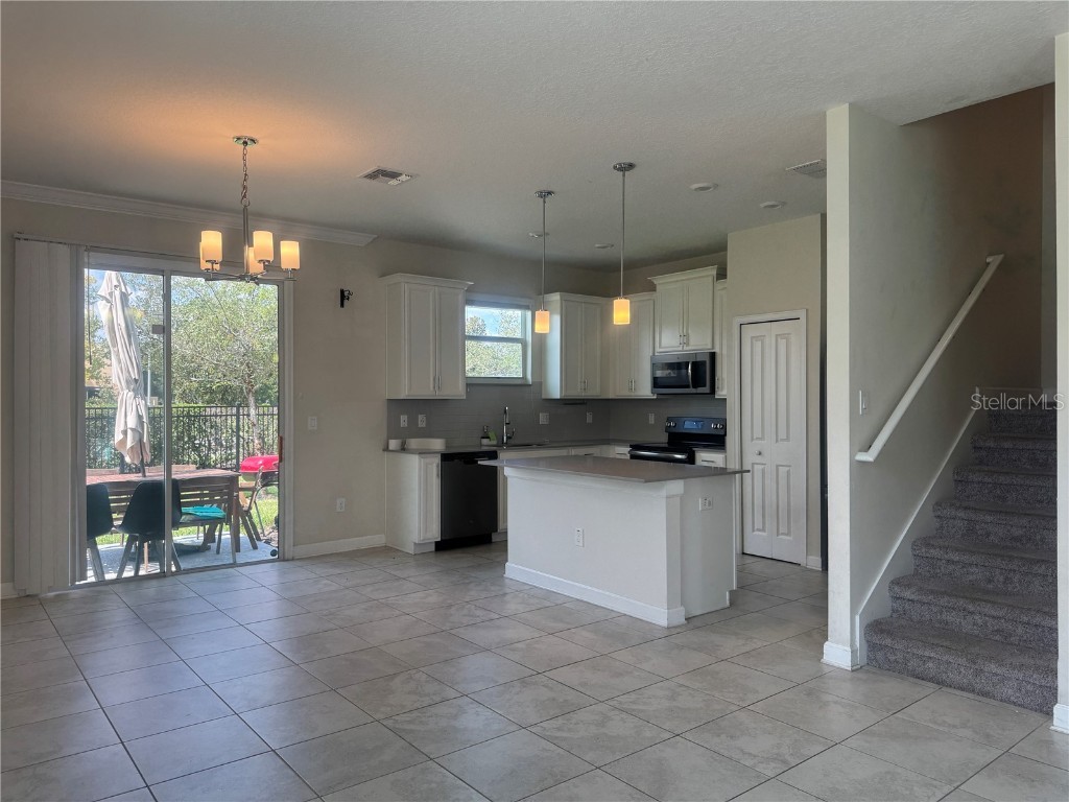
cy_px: 401
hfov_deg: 71.6
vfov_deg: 56.8
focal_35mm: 24
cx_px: 534
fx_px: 741
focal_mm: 6.76
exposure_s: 1/252
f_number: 1.78
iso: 64
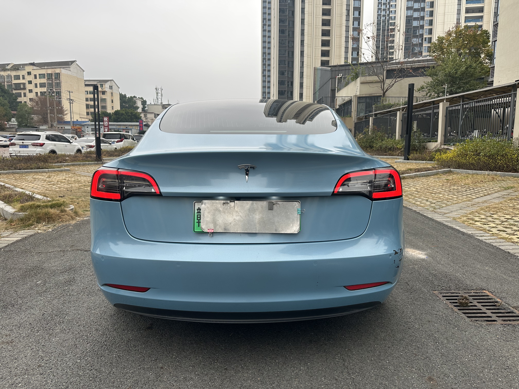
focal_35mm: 24
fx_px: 360
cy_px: 194
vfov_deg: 56.8
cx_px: 260
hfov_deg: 71.6
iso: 80
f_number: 1.78
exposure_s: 1/630
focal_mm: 6.86
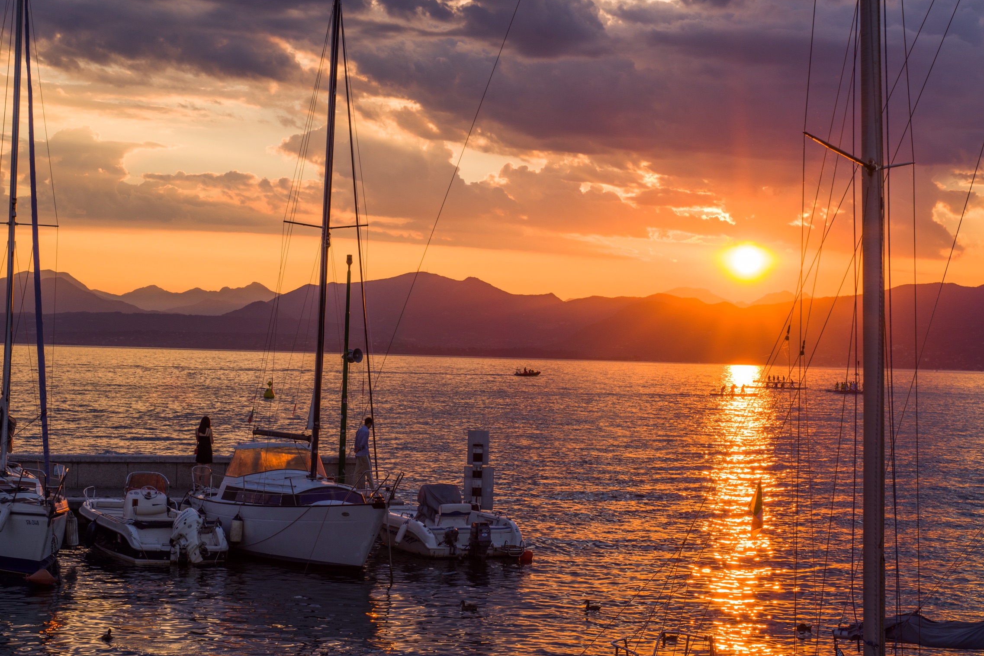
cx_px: 492
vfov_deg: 17.9
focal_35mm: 76
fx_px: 2077
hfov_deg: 26.7
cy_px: 327
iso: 200
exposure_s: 1/160
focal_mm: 50
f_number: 9
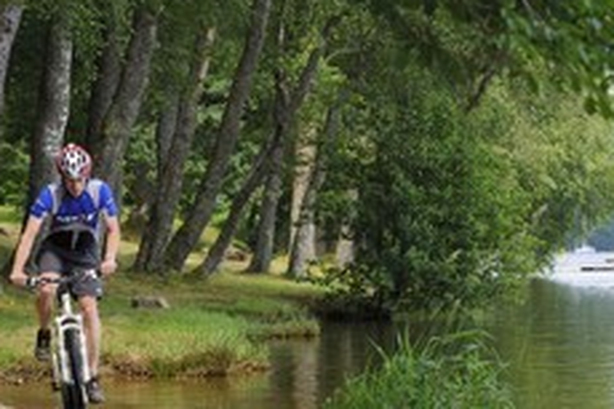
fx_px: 2965
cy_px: 230
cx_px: 202
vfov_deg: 7.9
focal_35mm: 174
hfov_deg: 11.8
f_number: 4
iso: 200
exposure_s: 1/320
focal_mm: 95
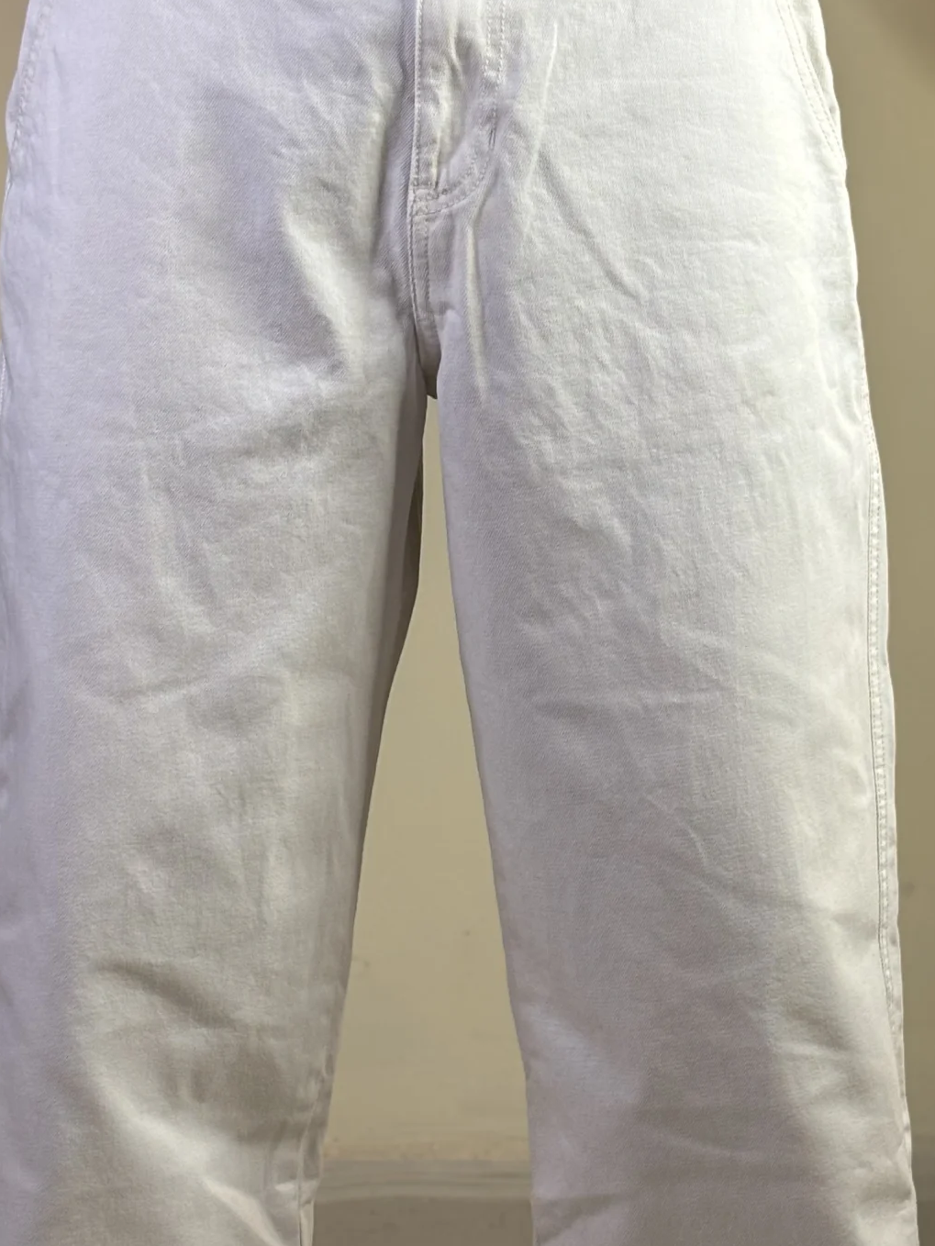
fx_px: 3528
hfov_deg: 15.1
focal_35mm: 98
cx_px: 406
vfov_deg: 20.0
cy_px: 781
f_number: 1.6
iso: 50
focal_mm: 5.96
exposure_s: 1/50
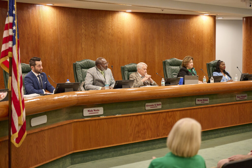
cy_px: 84
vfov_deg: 19.5
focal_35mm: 70
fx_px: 490
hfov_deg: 28.8
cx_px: 126
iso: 3200
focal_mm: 70
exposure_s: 1/200
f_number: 3.2
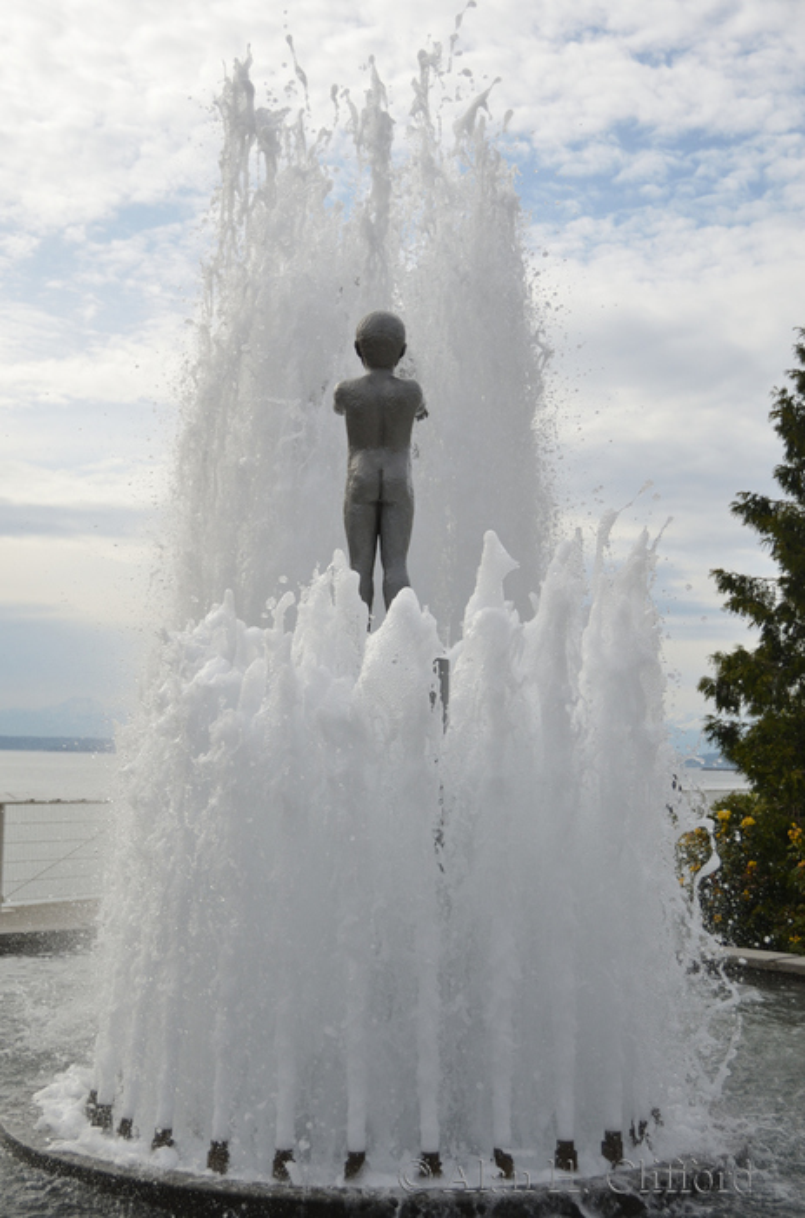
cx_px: 402
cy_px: 609
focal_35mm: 48
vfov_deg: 41.2
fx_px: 1619
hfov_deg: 27.9
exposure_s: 1/2000
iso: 180
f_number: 4.2
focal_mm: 32
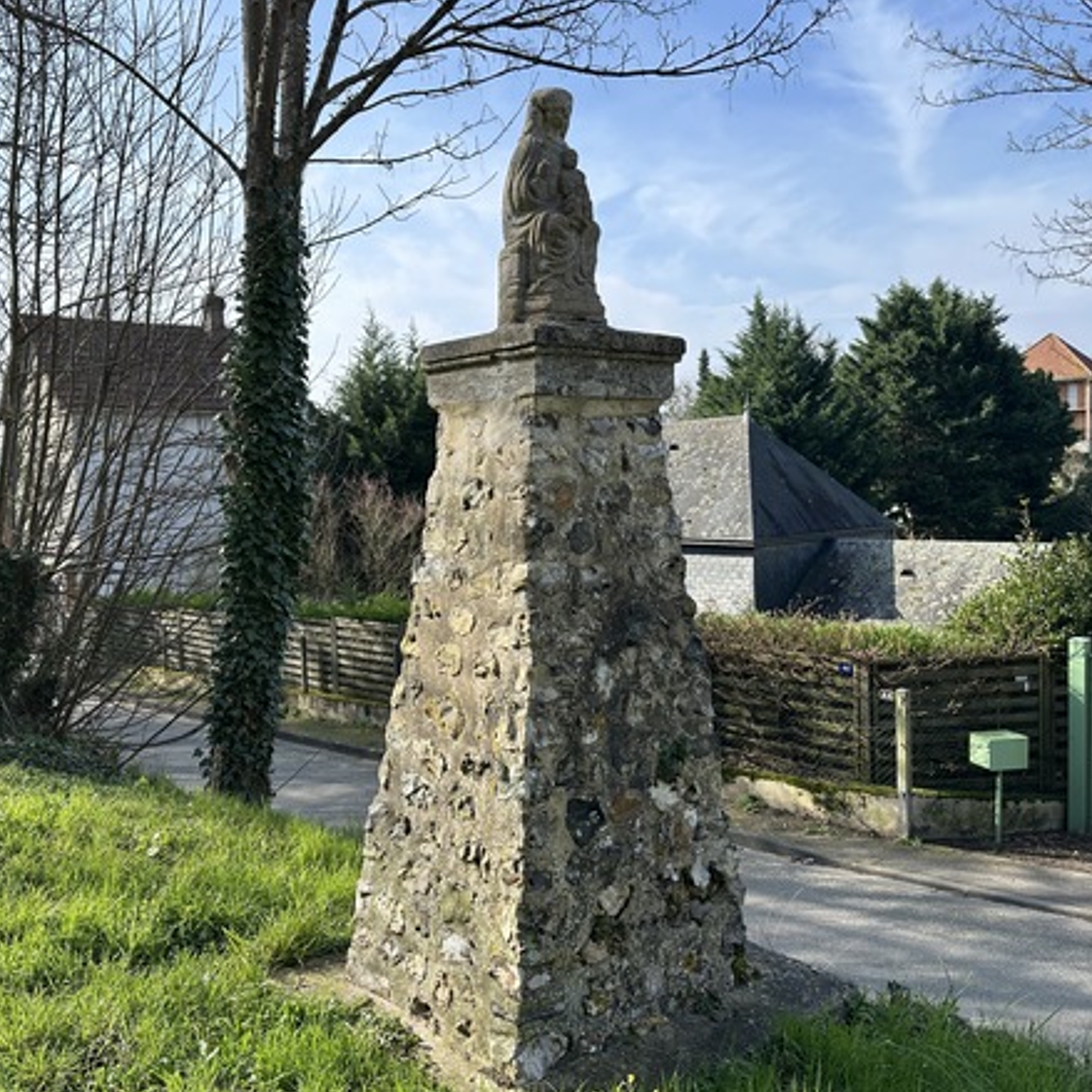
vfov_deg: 55.6
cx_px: 460
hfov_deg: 55.4
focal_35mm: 29
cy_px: 550
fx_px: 1035
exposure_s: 1/1433
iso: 80
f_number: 1.78
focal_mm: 6.86
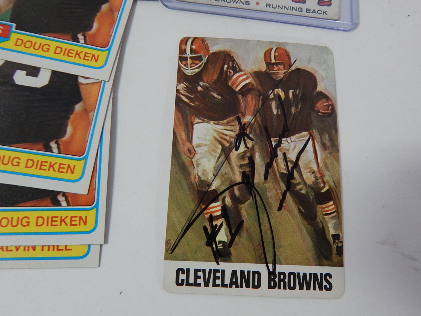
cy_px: 158
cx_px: 210
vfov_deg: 49.7
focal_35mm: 28
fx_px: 341
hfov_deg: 63.4
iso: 400
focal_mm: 5.1
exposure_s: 1/60
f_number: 3.2
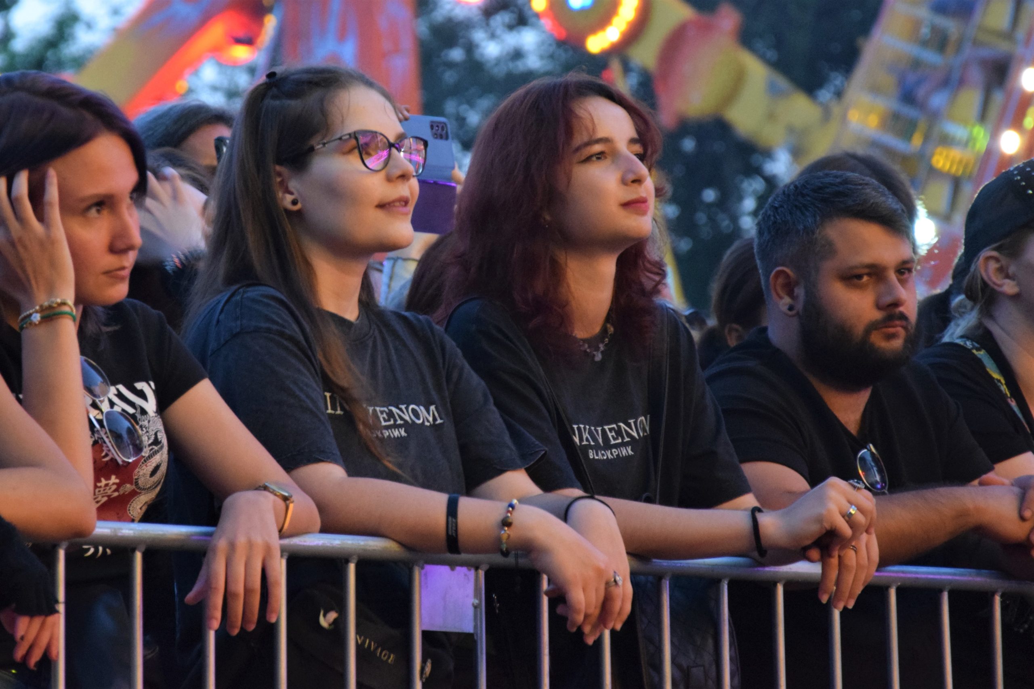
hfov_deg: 13.0
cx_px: 517
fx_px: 4523
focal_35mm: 158
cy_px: 344
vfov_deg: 8.7
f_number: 5.6
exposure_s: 1/50
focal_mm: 105
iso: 3200
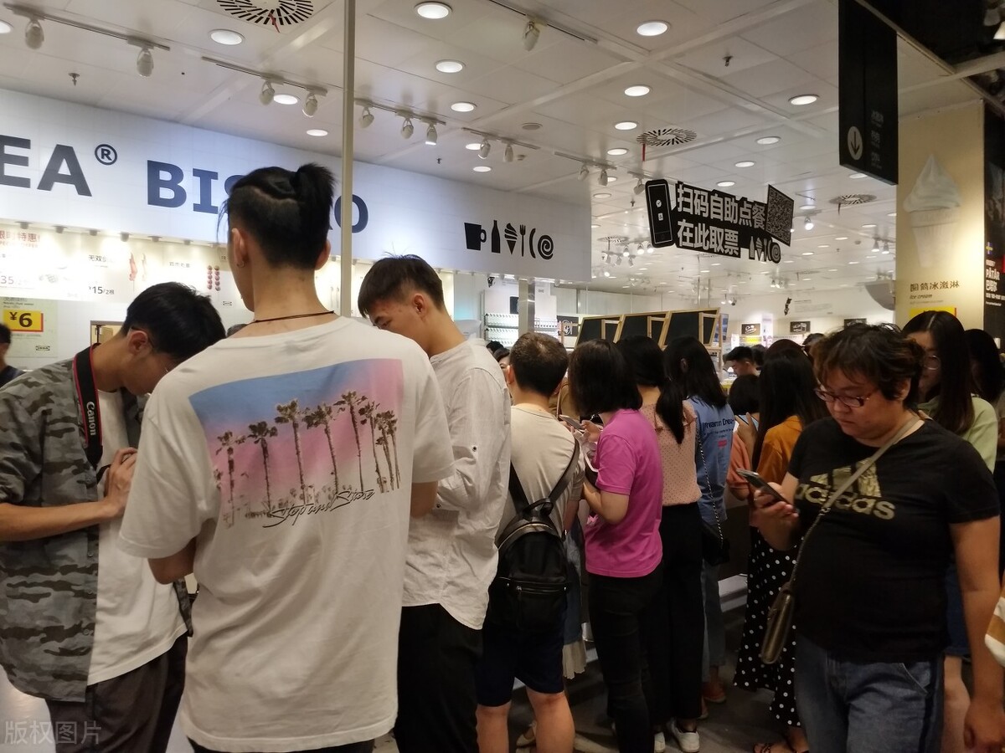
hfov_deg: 76.4
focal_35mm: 22
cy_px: 376
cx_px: 502
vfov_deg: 61.1
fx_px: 639
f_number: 2
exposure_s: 1/33.3
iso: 272
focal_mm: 3.79
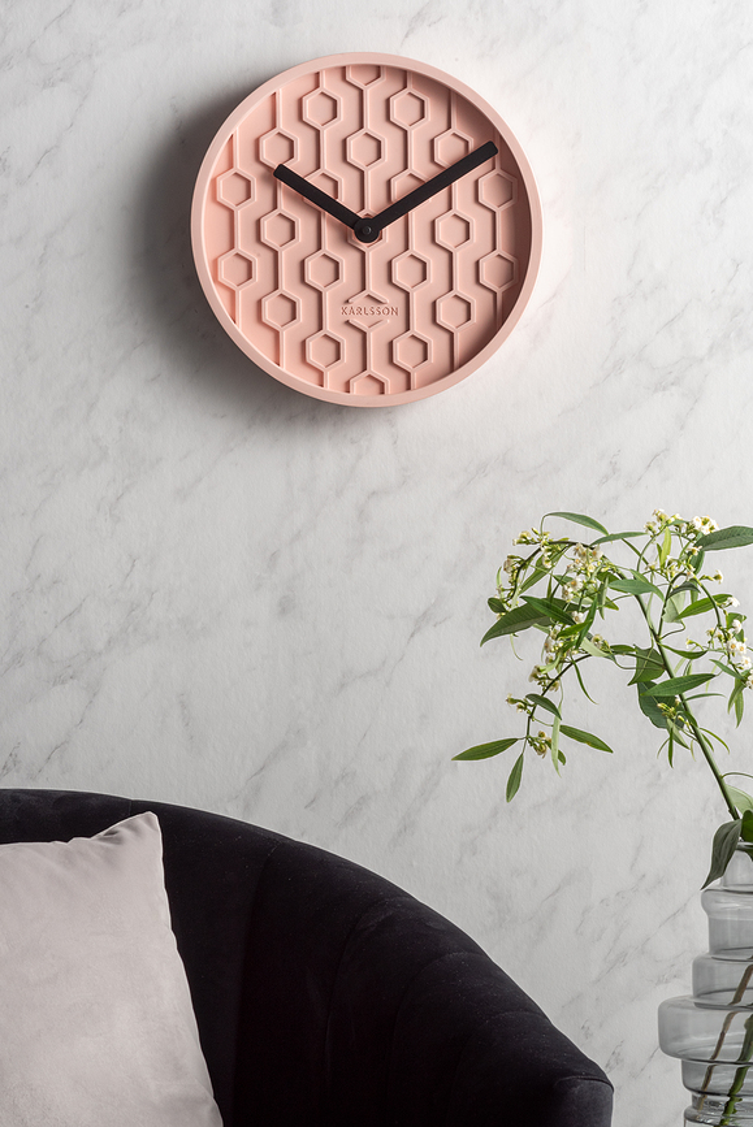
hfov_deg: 8.1
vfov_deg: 12.1
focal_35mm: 170
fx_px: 5327
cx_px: 376
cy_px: 564
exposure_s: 1/100
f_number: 22
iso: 200
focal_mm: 170
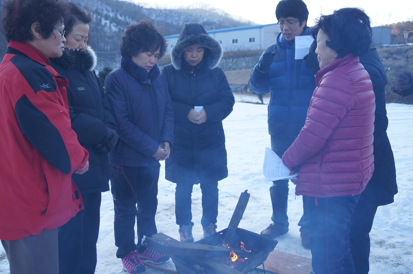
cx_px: 206
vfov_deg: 36.8
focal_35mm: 36
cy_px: 137
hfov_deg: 53.2
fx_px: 412
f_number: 4
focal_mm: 24
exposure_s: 1/160
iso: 125
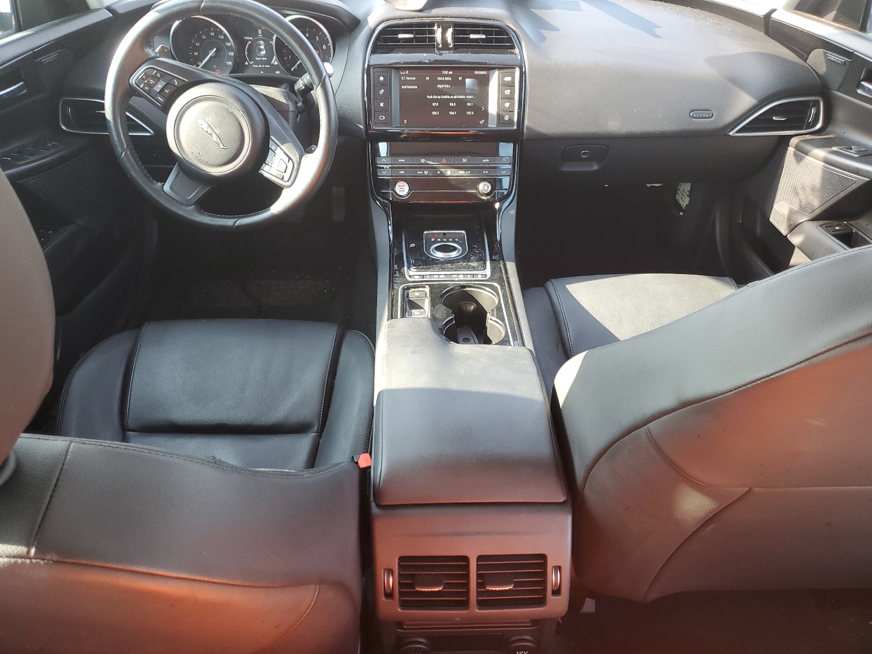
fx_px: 655
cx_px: 436
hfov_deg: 67.3
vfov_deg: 53.1
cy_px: 327
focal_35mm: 26
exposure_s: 1/120
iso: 96
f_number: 1.5
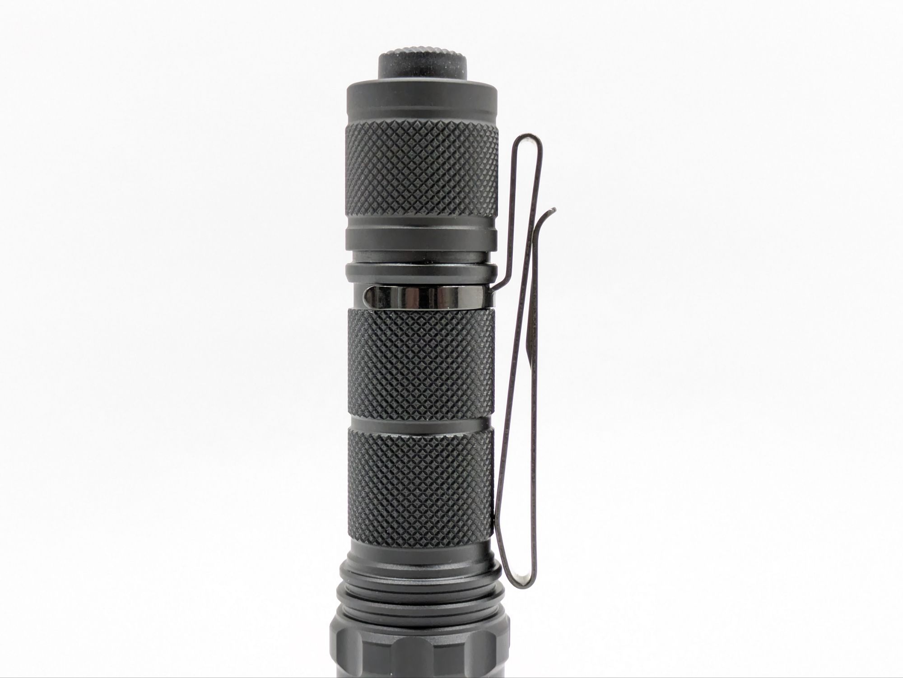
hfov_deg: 37.5
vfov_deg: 28.6
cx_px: 452
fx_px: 1331
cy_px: 339
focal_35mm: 51
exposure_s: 1/120
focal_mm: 5.43
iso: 275
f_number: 1.89
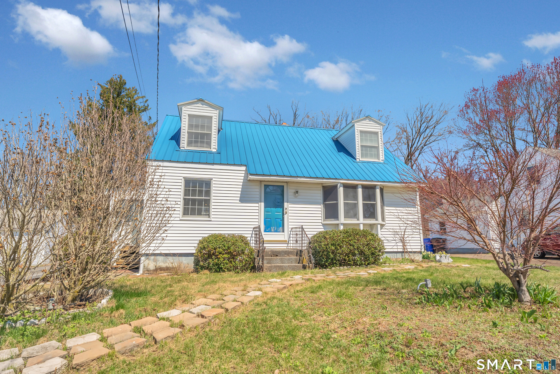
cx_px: 280
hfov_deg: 86.9
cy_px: 187
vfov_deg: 64.6
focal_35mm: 19
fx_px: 296
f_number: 7.1
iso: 800
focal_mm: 19
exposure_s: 1/1000
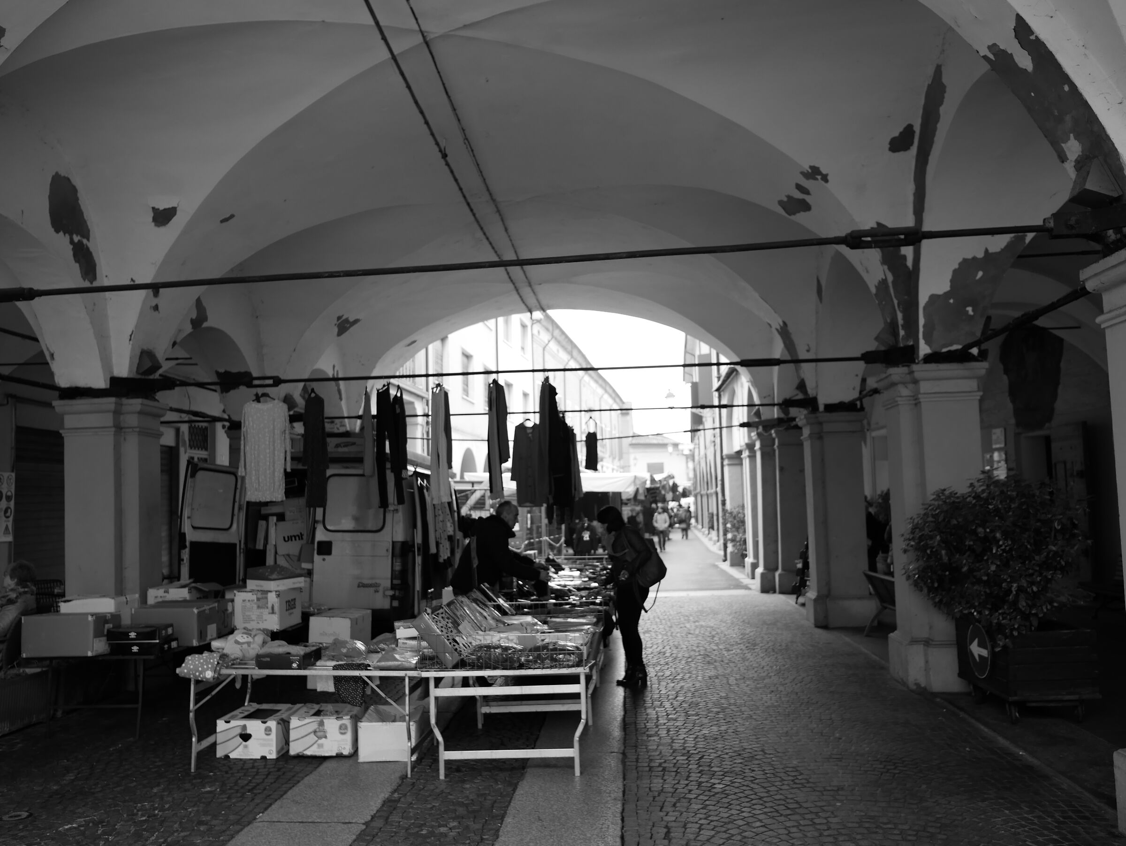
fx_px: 976
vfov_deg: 46.8
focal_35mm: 30
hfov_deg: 59.9
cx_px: 563
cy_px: 423
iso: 200
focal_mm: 15
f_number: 2.2
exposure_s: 1/200
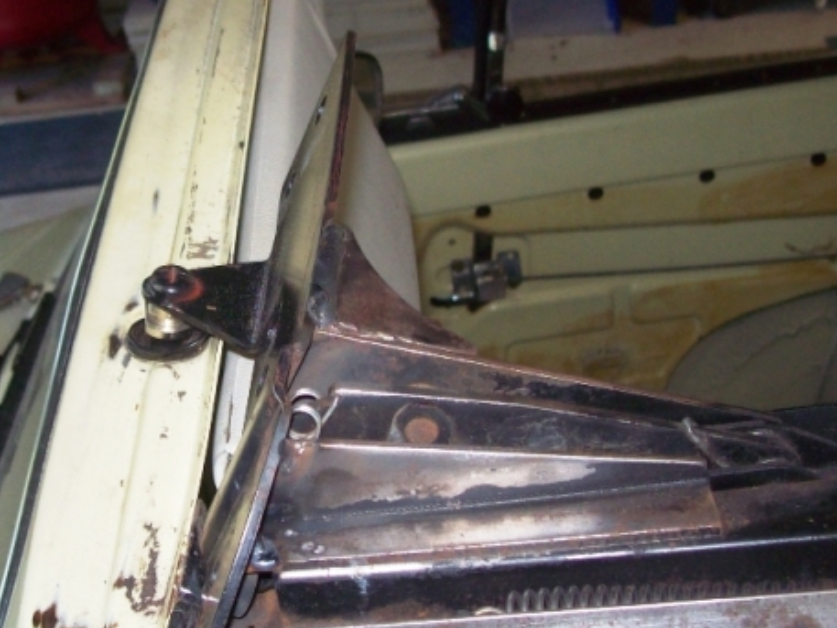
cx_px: 249
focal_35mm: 63
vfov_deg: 23.3
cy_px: 311
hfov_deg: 30.4
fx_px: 1524
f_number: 2.7
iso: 80
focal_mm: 6
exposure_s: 1/64
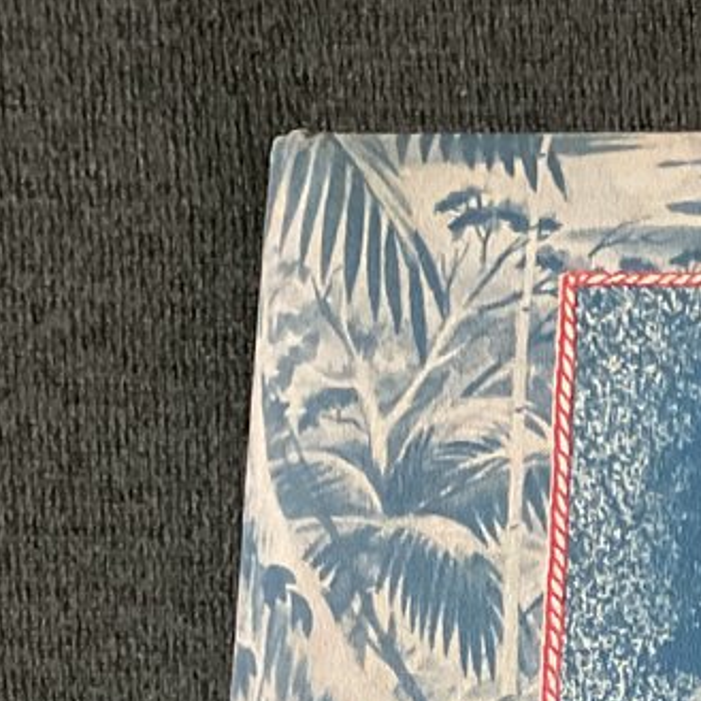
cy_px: 1088
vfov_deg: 13.8
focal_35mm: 118
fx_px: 2704
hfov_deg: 12.2
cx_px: 1601
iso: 200
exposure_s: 1/60
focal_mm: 3
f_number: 1.8
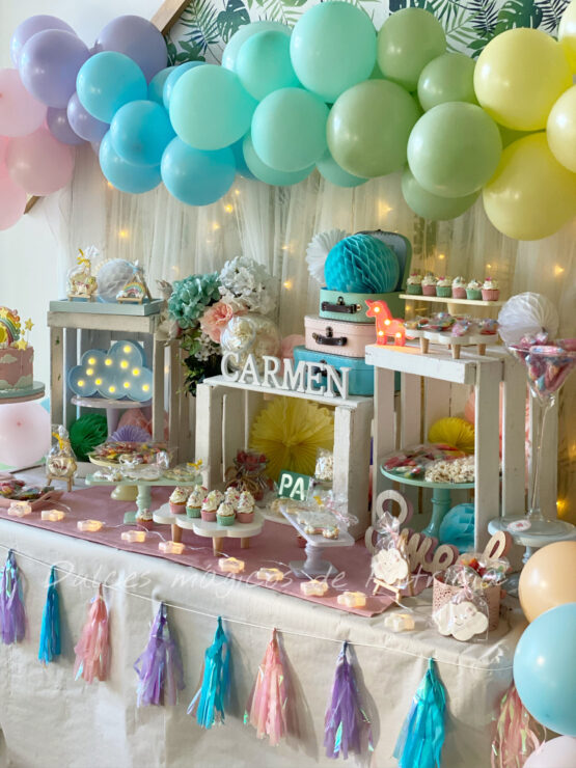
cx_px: 288
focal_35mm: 52
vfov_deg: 36.8
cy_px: 384
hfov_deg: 28.0
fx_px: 1154
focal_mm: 6
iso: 160
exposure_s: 1/100
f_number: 2
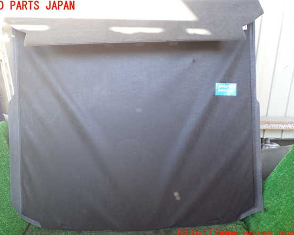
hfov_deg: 55.6
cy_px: 120
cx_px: 138
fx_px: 278
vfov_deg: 45.8
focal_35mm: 32
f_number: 2.3
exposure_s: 1/50
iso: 200
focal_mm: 5.4
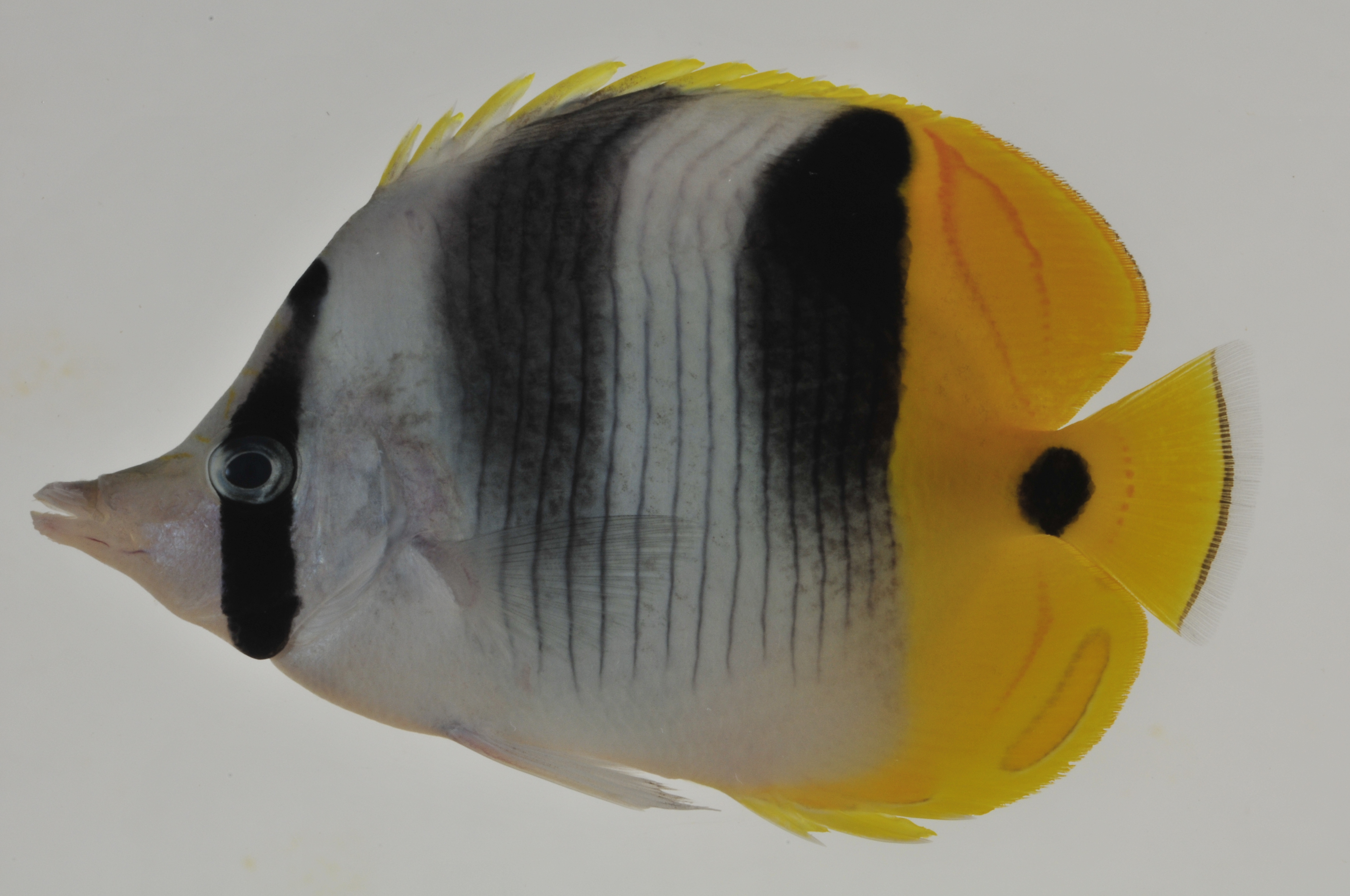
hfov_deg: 13.1
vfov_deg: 8.7
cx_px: 675
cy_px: 448
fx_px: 5899
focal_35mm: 158
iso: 200
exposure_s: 1/60
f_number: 36
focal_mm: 105
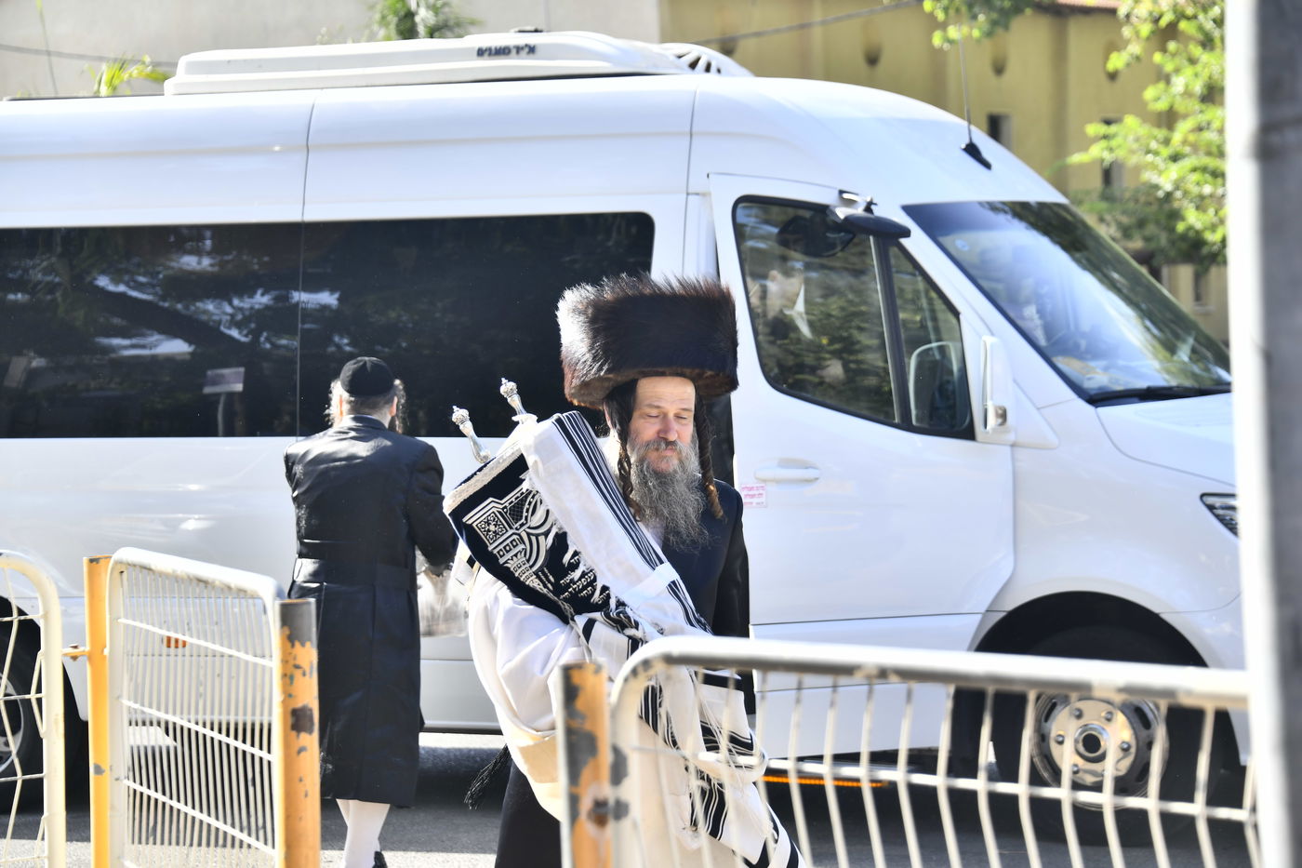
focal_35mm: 98
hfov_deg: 20.8
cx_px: 651
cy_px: 434
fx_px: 3544
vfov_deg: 14.0
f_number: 5.6
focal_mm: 98
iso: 250
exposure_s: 1/400
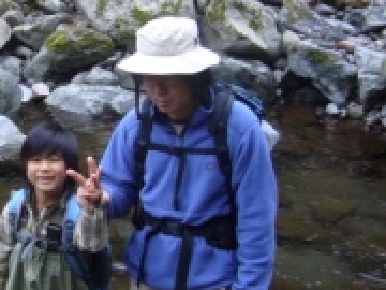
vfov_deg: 17.0
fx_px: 970
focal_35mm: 87
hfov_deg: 21.8
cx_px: 17
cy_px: 150
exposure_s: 1/80
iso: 80
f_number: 2.8
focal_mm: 5.8
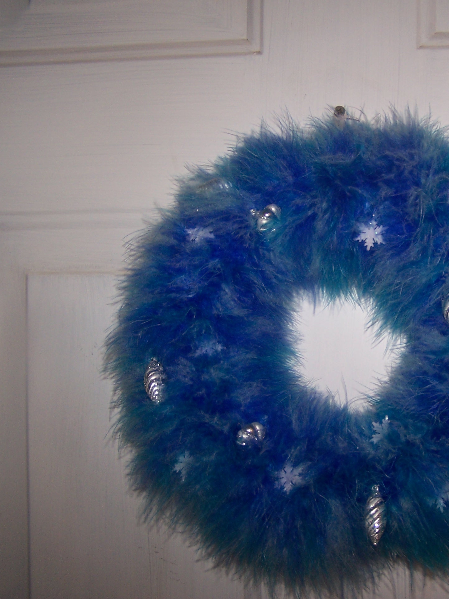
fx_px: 882
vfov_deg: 37.5
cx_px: 346
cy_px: 299
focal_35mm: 51
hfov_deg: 28.1
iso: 80
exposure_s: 1/60
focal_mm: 6.3
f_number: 2.8
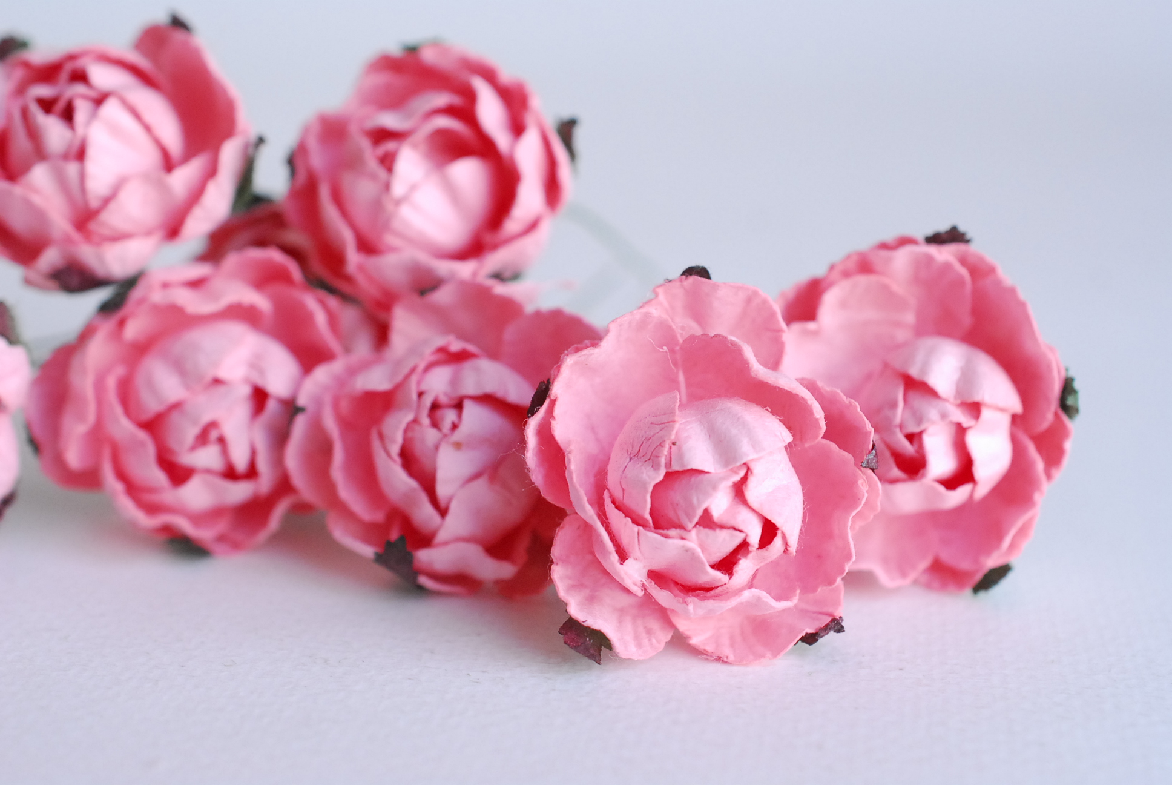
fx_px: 1956
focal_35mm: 60
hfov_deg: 33.4
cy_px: 392
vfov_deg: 22.7
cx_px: 586
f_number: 5.6
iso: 800
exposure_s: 1/125
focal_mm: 40
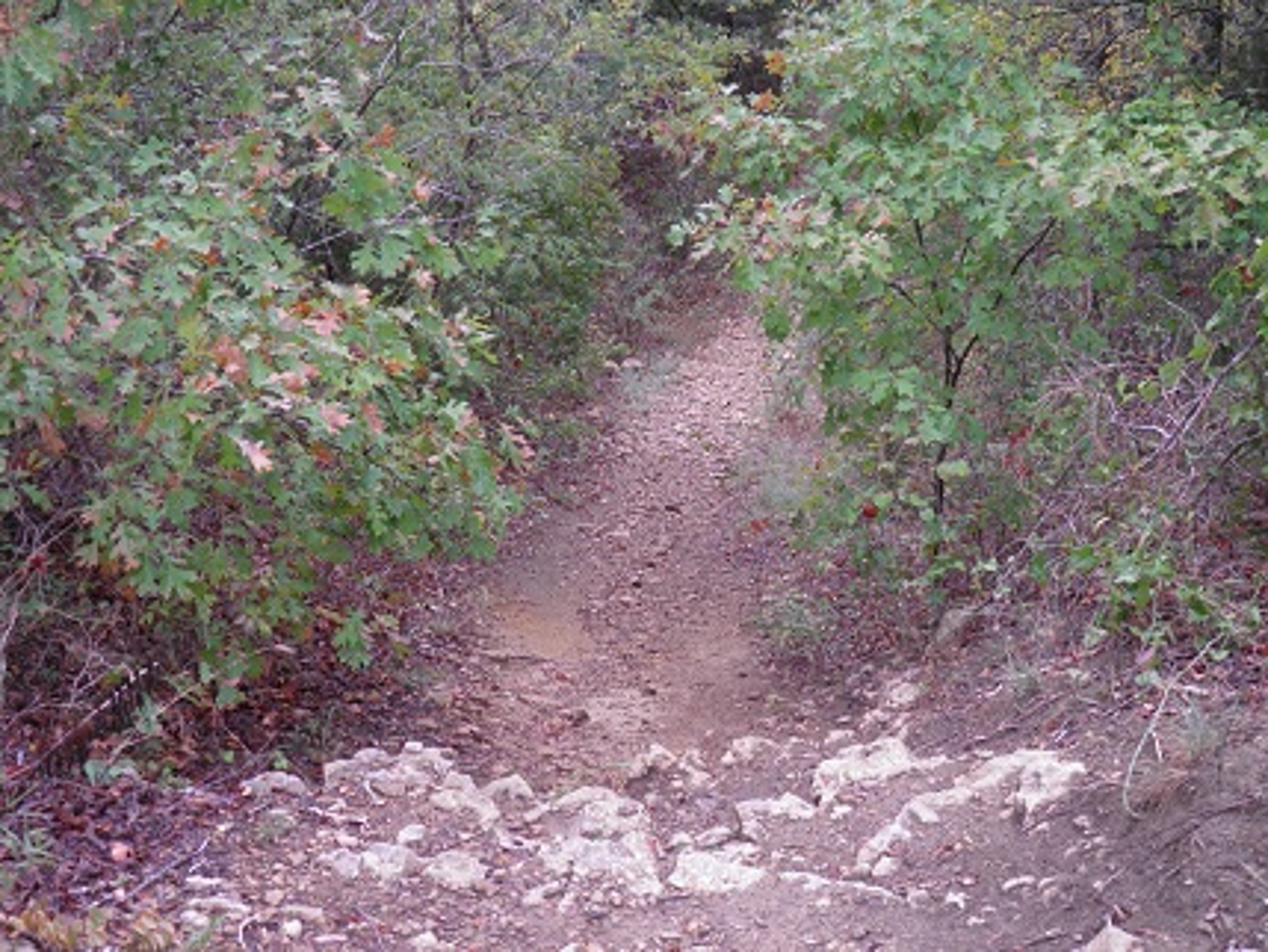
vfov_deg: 29.7
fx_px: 1795
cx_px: 634
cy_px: 476
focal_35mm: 49
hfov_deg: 38.9
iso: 80
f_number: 3.5
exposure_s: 1/40
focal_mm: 8.9
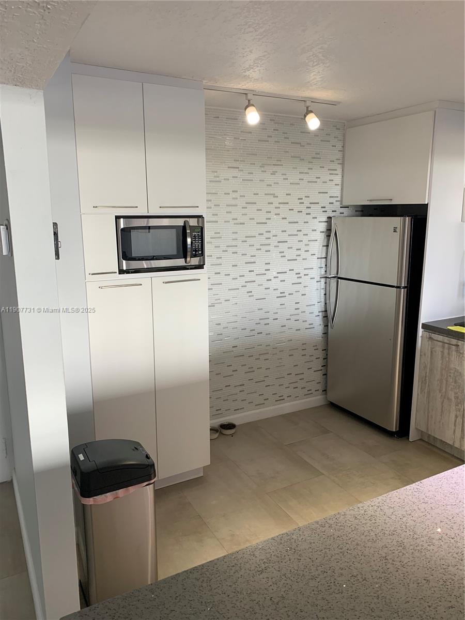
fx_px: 466
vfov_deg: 67.3
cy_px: 310
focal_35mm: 26
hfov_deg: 53.1
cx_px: 232
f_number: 1.8
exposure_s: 1/60
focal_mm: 4.25
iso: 80
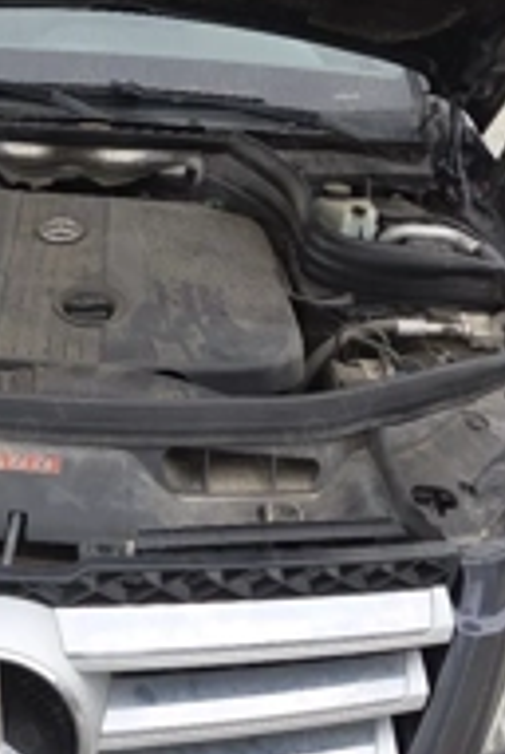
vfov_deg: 38.7
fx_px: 1048
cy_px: 209
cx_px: 67
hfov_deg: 26.3
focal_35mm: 50
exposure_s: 1/294
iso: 25
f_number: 1.8
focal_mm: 5.4
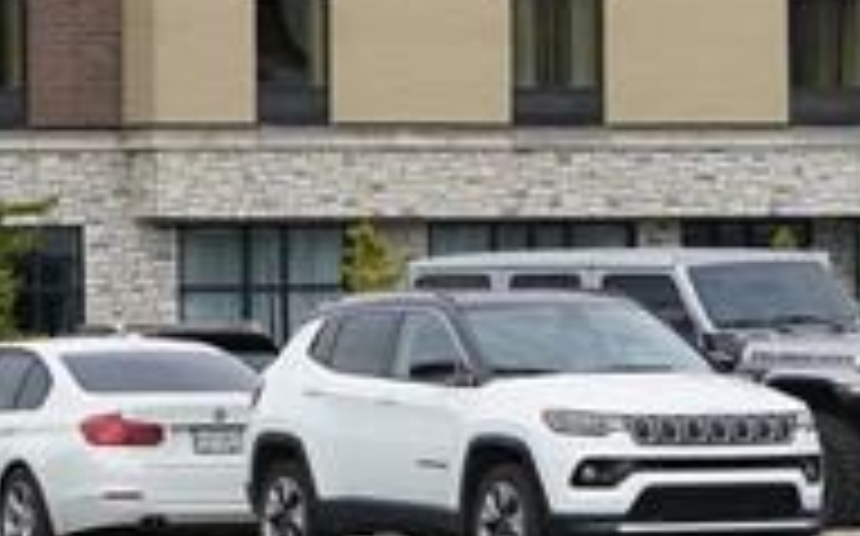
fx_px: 8126
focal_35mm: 347
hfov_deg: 6.0
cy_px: -205
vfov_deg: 3.8
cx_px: 937
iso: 400
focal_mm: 100
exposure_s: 1/500
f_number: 8
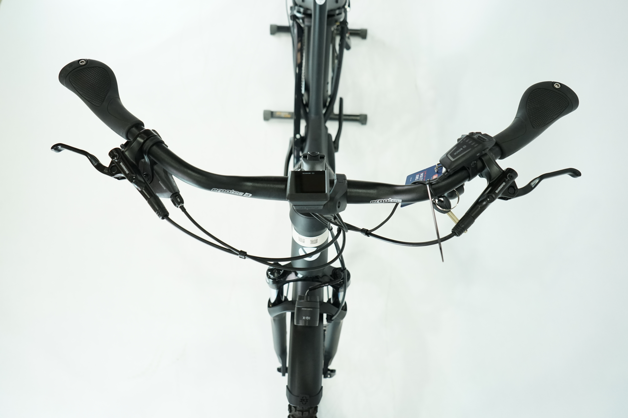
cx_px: 314
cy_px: 209
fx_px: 488
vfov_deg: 46.4
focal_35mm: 28
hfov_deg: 65.5
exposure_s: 1/200
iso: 1600
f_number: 5
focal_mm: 28
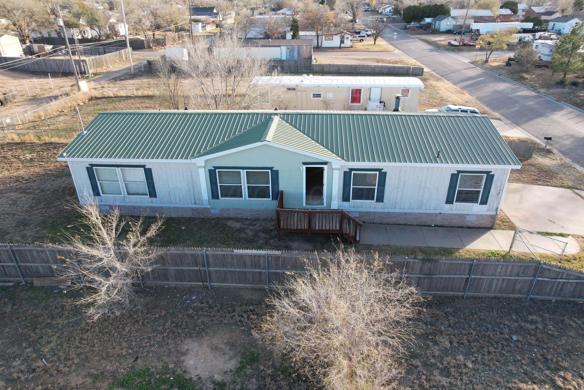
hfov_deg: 78.6
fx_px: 357
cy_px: 195
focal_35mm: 22
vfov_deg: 57.2
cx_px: 292
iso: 140
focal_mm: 8.38
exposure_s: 1/320
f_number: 2.8
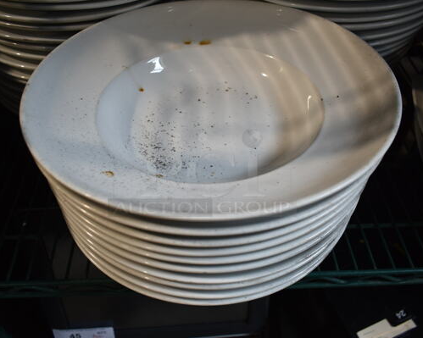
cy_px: 172
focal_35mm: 31
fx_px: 388
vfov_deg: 47.1
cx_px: 203
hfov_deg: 57.2
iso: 220
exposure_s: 1/30
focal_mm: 18
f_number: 3.5
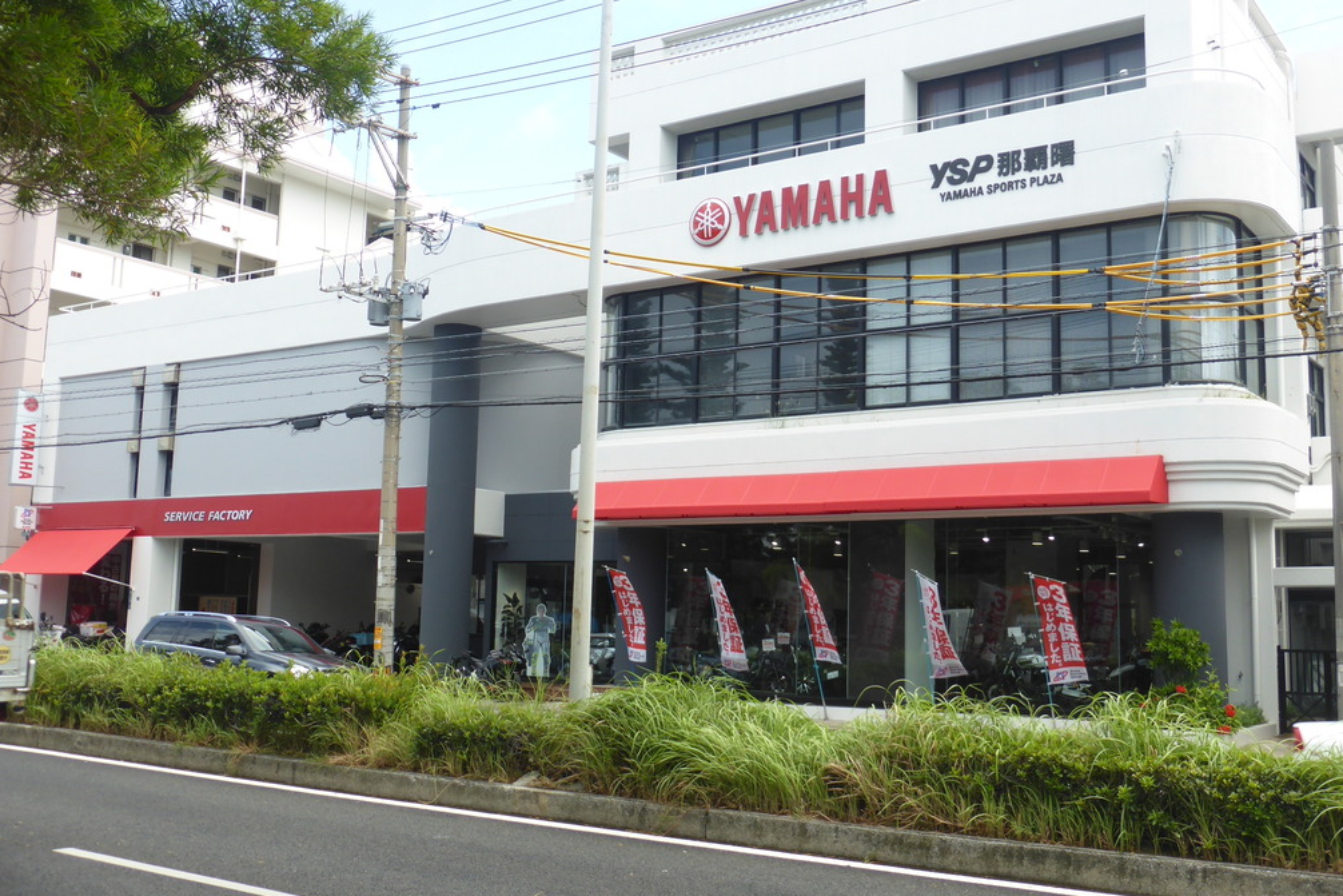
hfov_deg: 53.1
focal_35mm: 36
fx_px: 1343
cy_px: 439
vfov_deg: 36.9
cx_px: 681
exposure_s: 1/250
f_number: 3.7
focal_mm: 6.1
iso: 100
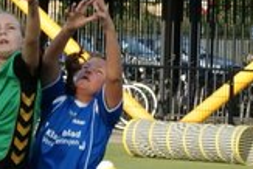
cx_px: -57
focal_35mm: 309
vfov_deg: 4.4
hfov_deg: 6.6
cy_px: 223
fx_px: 2173
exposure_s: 1/400
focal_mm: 28
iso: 200
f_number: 6.3
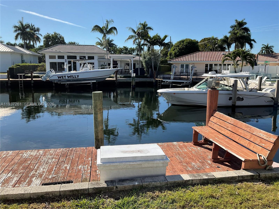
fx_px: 234
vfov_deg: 48.2
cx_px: 140
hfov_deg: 61.7
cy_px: 104
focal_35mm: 29
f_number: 1.8
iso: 16
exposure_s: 1/1730
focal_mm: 3
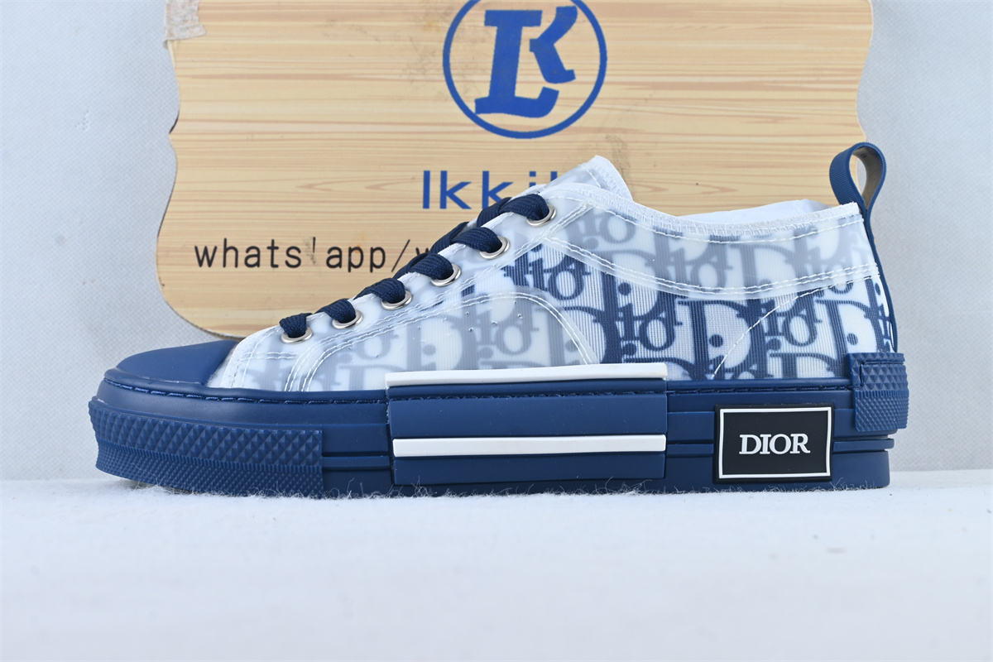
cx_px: 496
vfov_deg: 24.4
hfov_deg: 35.9
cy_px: 331
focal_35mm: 56
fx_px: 1531
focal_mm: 37
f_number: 10
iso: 100
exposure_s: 1/13
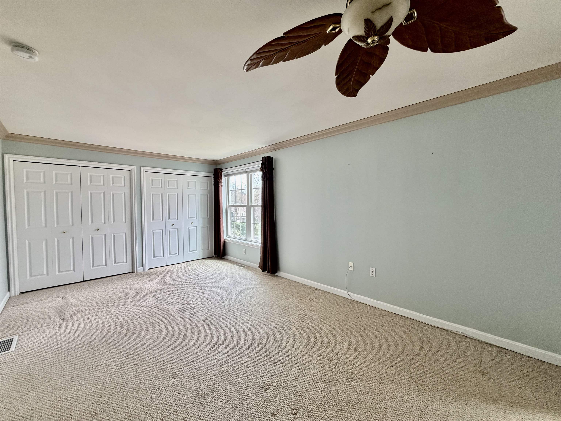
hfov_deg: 102.1
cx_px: 280
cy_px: 210
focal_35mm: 14
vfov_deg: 85.7
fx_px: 227
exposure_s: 1/121
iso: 250
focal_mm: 2.22
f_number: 2.2
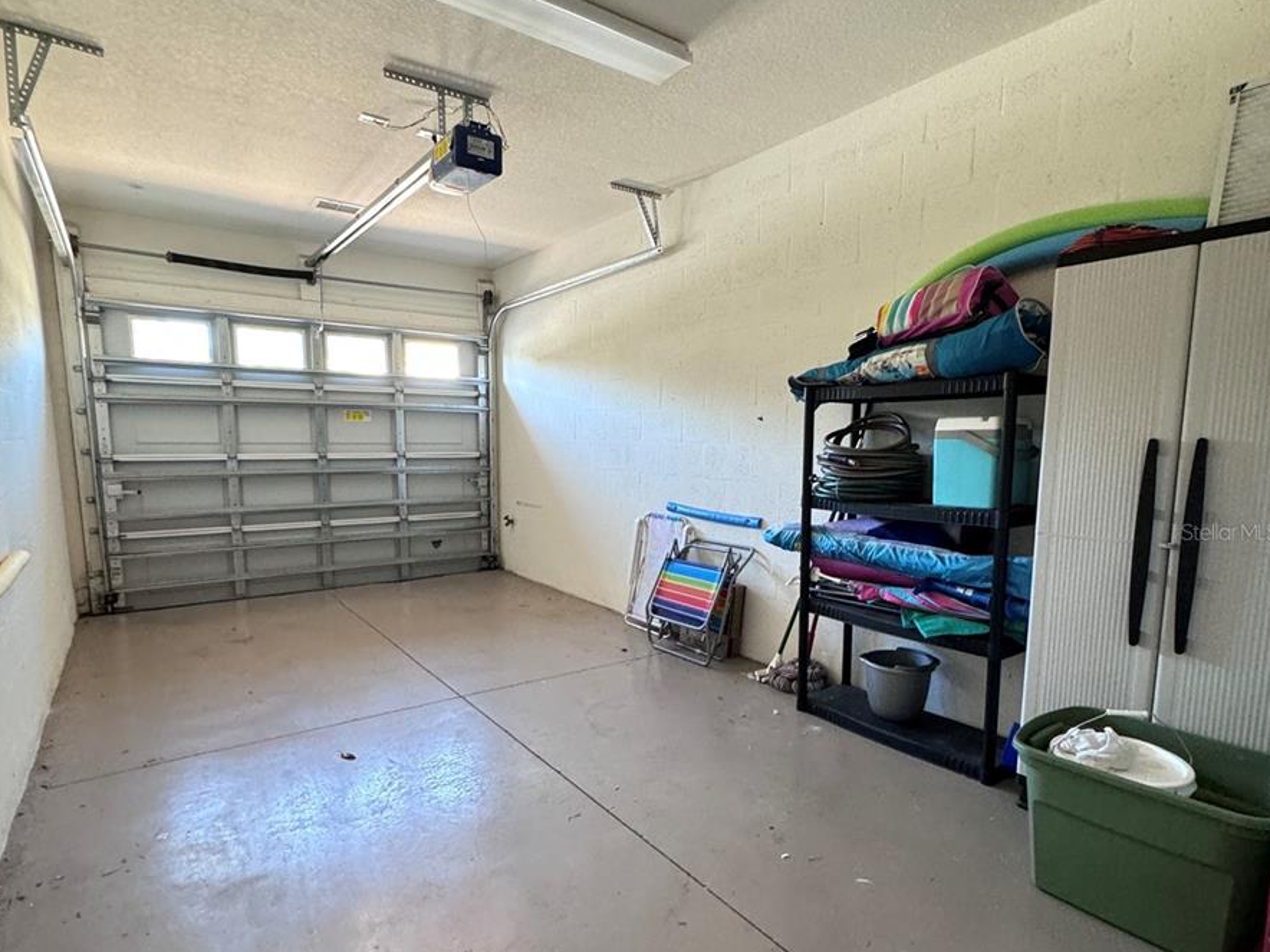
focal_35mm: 19
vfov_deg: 68.5
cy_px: 531
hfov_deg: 84.7
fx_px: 697
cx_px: 636
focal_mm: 2.22
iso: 500
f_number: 2.2
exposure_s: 1/60
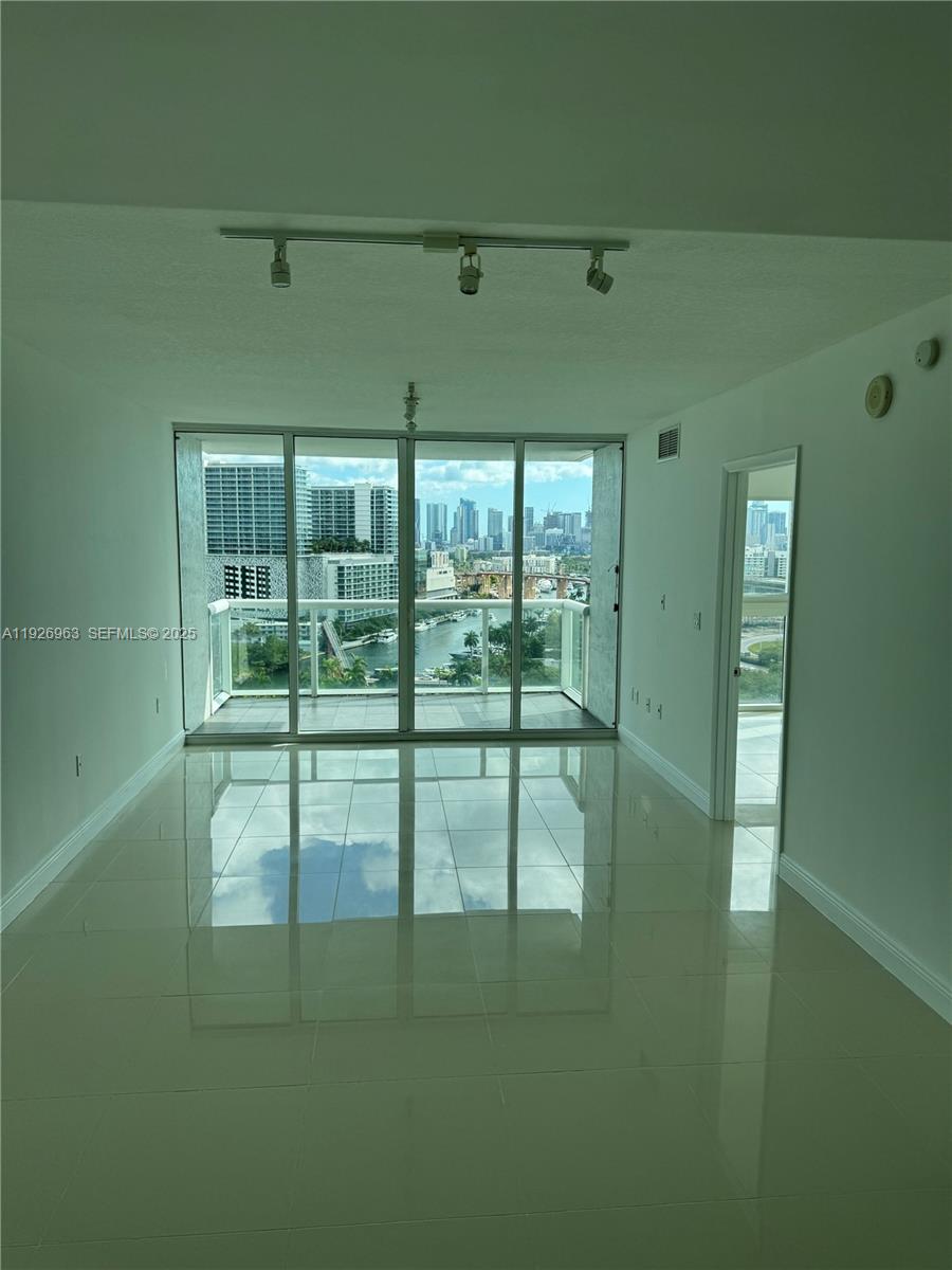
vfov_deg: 71.6
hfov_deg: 56.8
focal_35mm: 24
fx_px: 880
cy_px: 635
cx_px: 476
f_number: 1.78
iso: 80
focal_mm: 6.76
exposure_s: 1/1597
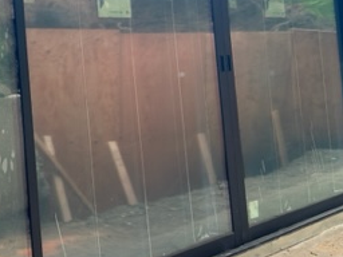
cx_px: 44
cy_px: 55
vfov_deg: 22.3
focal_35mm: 65
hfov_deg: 28.8
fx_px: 644
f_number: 1.5
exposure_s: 1/258
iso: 50
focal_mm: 5.7
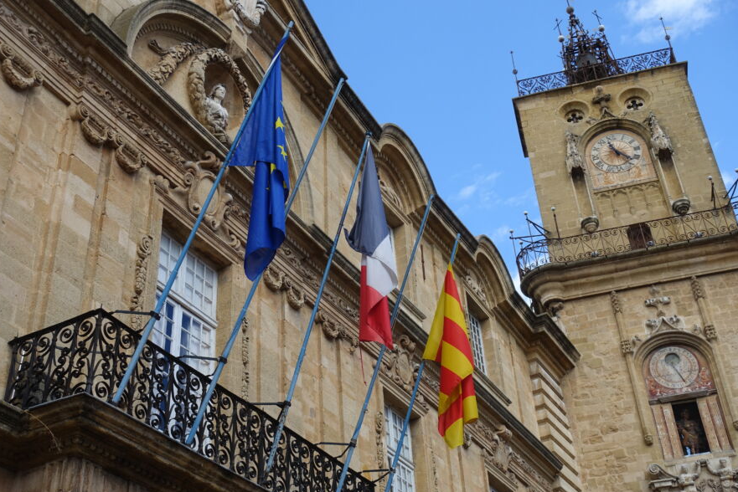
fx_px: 984
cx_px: 365
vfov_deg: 28.1
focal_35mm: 48
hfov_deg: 41.1
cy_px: 244
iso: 125
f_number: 5.6
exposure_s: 1/250
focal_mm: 17.06
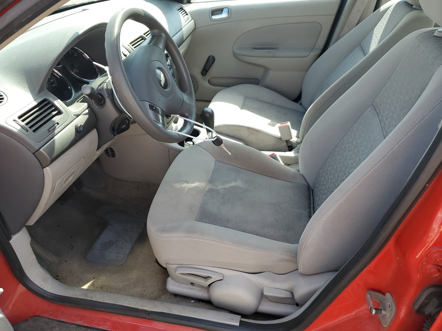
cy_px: 166
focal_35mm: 26
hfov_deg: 67.3
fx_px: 332
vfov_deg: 53.1
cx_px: 221
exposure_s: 1/455
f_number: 1.5
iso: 50
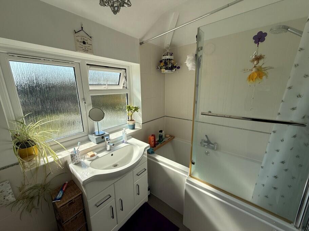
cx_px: 154
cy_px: 116
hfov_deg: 102.1
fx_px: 125
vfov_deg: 85.7
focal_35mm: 14
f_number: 2.2
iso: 64
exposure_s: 1/1050
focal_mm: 2.22
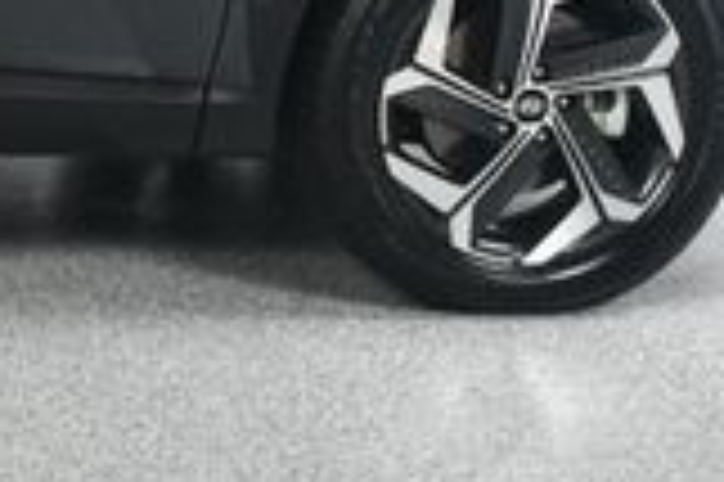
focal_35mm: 131
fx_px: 2632
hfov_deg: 14.4
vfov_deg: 10.3
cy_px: -86
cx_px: -418
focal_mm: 22
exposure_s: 1/160
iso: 100
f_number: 8
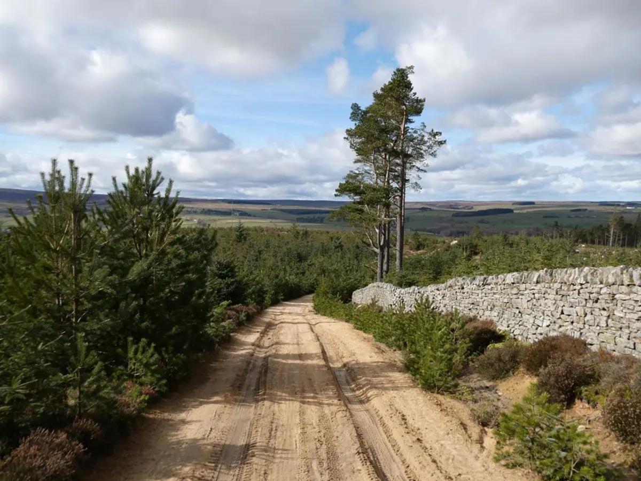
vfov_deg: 45.4
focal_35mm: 31
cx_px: 320
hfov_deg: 58.4
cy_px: 240
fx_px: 574
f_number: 3.5
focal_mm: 5.4
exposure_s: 1/800
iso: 80
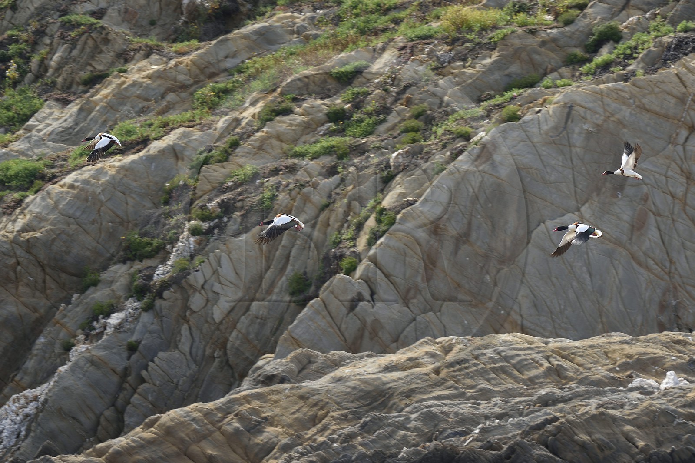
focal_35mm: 200
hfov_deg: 10.3
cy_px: 232
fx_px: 3860
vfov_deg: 6.9
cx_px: 348
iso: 200
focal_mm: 200
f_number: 7.1
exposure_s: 1/320
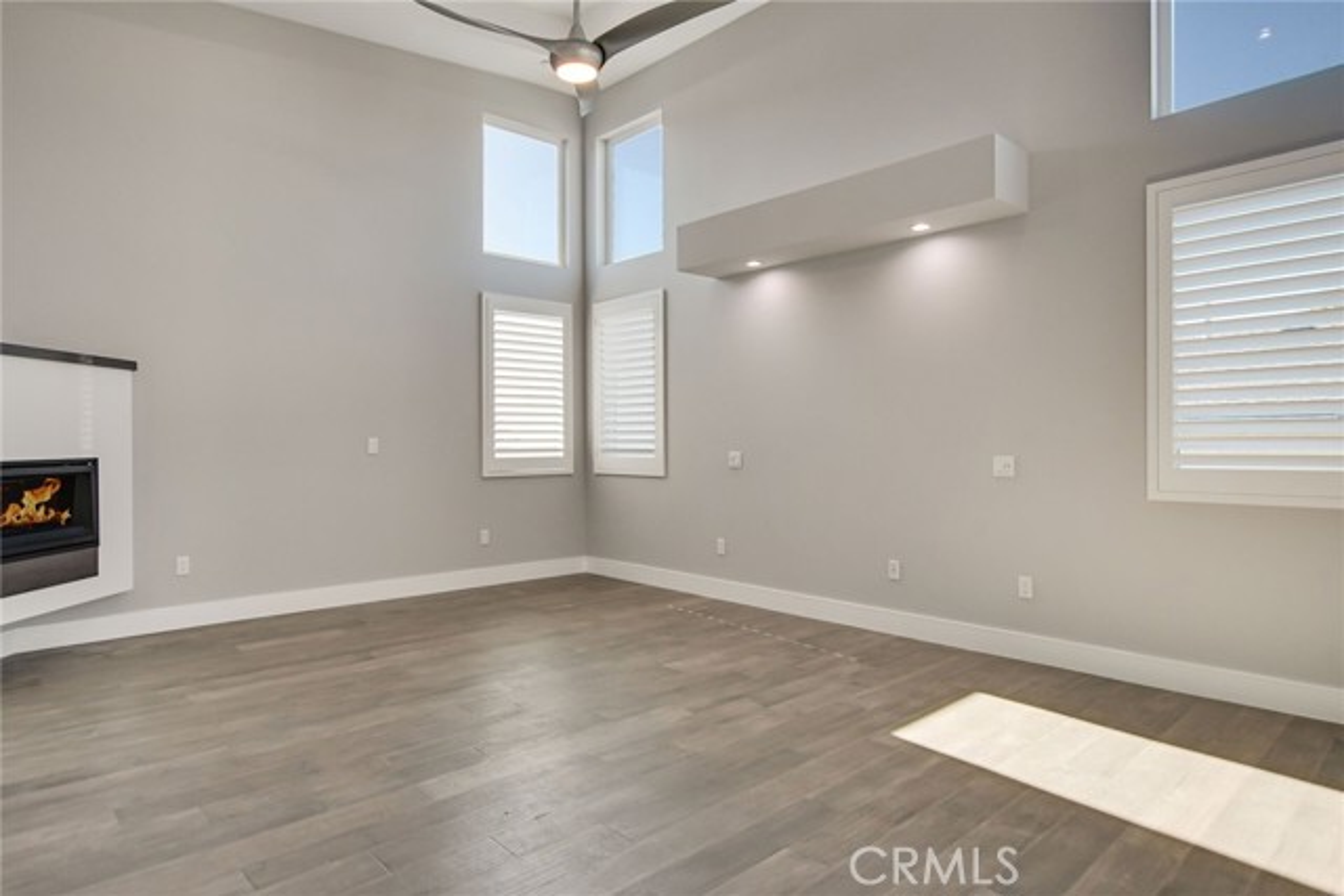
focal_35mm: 19
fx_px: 709
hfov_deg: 86.9
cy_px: 448
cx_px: 672
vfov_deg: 64.6
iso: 1250
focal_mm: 13
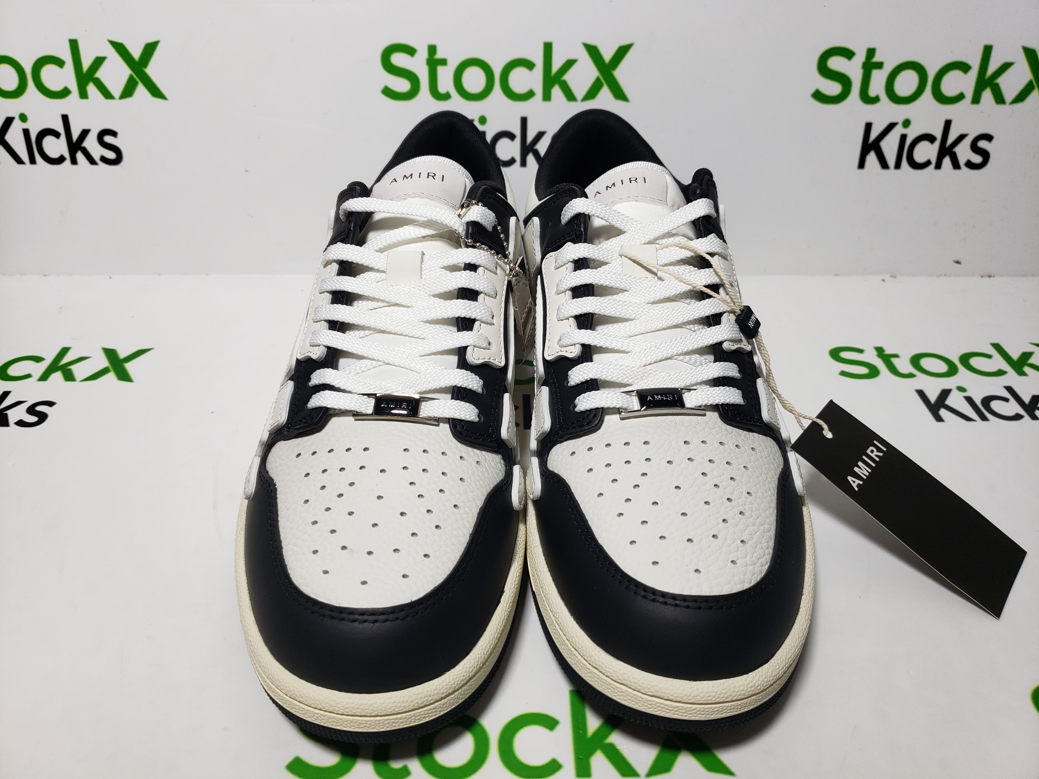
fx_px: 780
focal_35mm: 26
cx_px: 520
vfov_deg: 53.1
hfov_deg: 67.3
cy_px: 390
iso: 50
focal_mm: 4.3
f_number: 1.5
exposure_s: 1/586
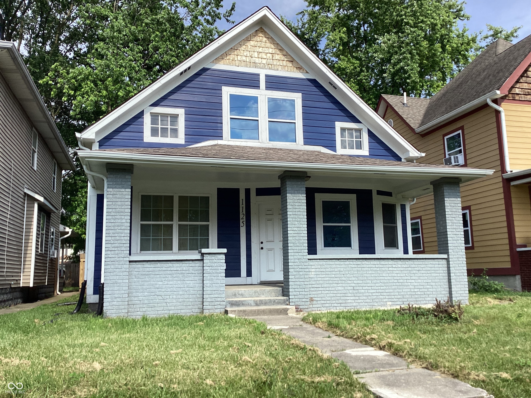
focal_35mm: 31
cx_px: 266
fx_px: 476
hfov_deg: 58.4
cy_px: 199
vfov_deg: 45.4
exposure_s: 1/916
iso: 25
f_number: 2.4
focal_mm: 3.3
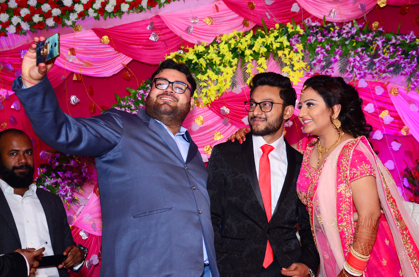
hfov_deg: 32.0
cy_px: 138
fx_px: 732
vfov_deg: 21.5
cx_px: 210
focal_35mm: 63
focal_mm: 42
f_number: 5
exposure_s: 1/125
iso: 640
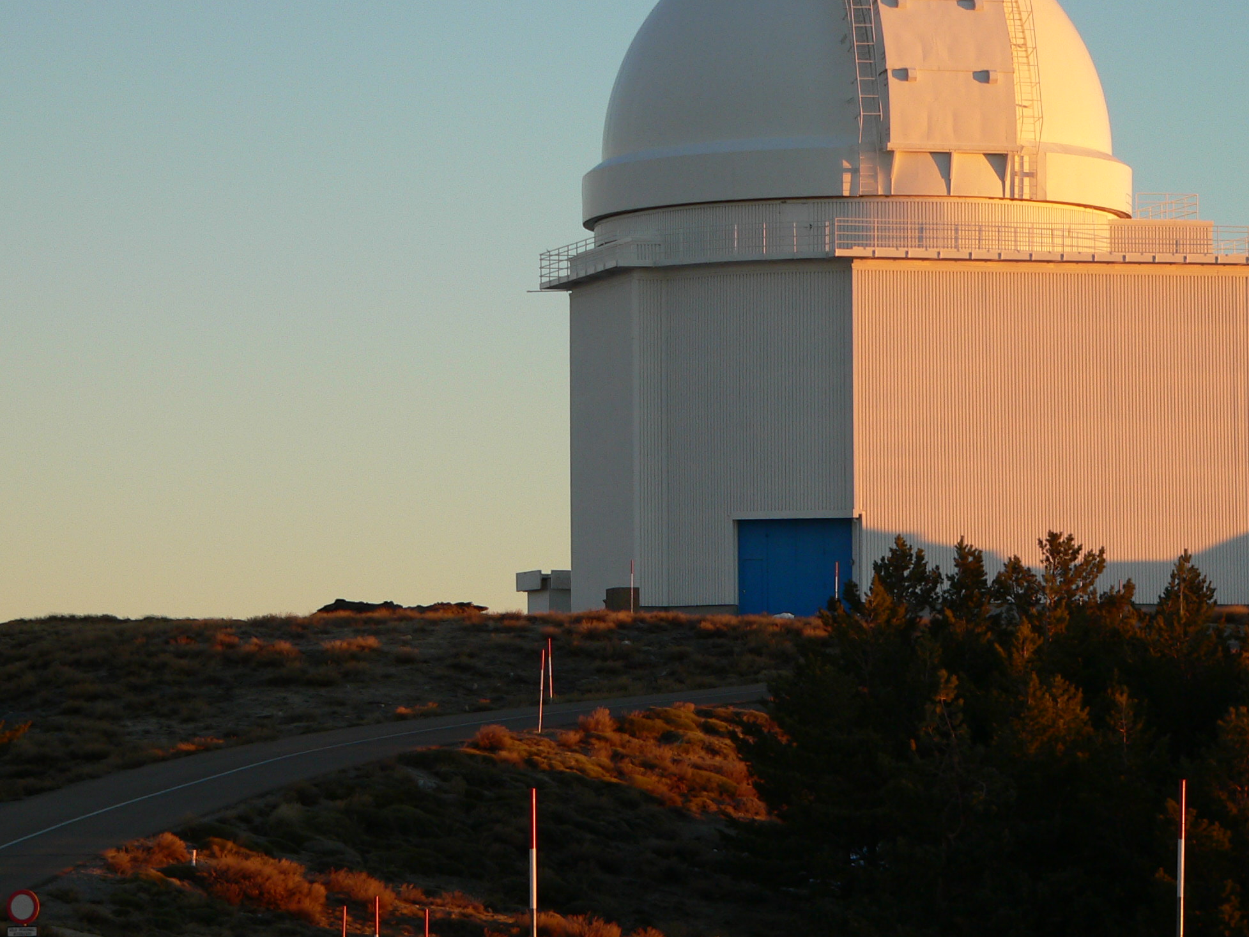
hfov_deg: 12.0
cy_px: 408
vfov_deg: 9.0
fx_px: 5953
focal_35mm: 165
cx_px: 572
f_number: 3.7
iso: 80
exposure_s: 1/125
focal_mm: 20.9
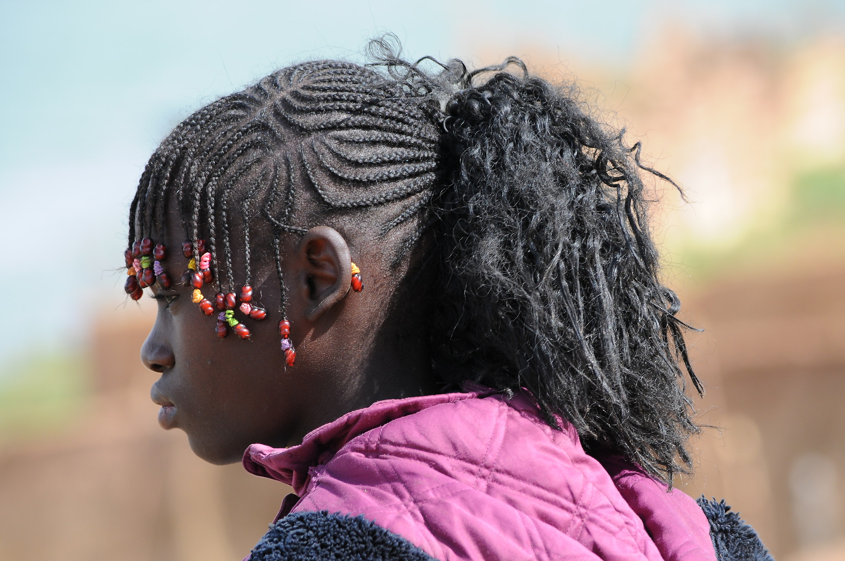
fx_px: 7736
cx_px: 422
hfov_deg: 6.3
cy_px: 280
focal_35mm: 330
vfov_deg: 4.2
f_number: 8
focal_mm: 220
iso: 250
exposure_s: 1/250
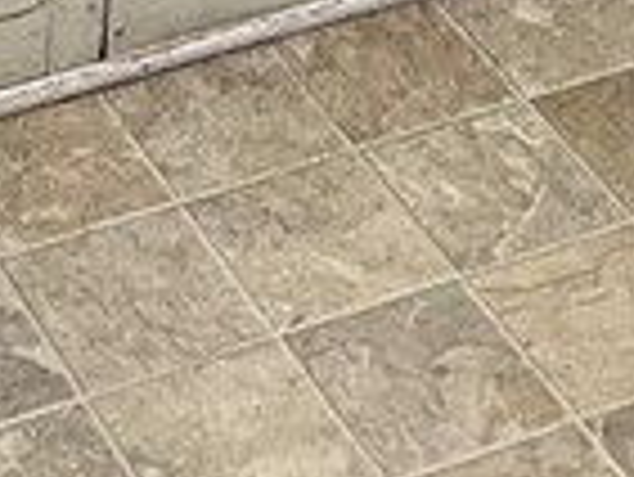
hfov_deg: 10.4
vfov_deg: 6.7
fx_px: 3465
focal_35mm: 189
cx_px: -9
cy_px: -1179
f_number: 1.6
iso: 160
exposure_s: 1/60
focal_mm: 5.1
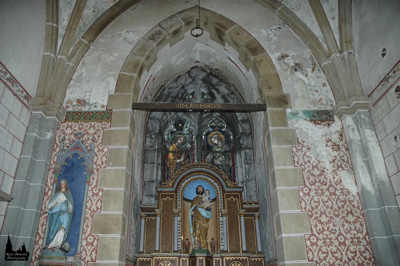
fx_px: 300
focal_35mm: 27
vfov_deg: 47.9
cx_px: 200
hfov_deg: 67.4
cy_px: 133
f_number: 4
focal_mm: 18
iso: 200
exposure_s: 1/60
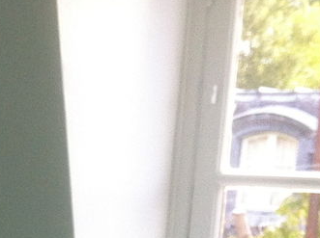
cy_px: 370
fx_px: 1559
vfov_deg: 8.5
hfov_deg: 10.6
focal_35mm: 169
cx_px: -339
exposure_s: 1/120
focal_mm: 3.85
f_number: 2.8
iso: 80
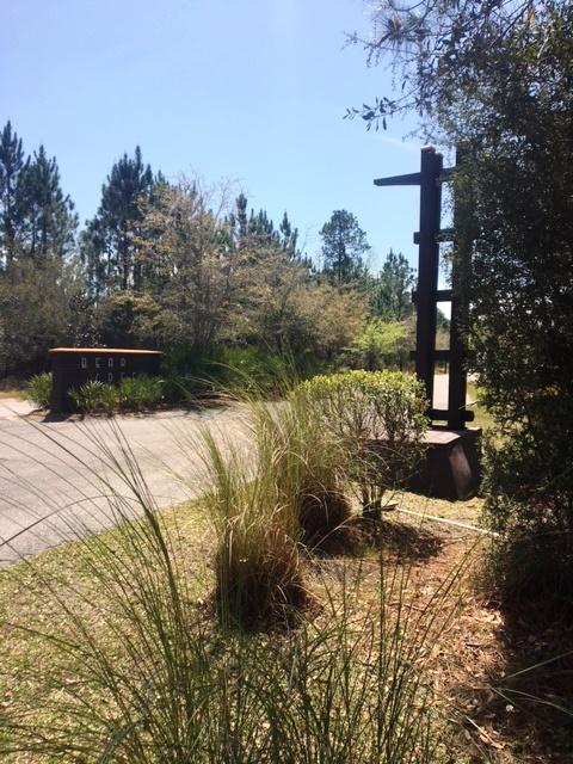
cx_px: 286
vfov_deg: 61.7
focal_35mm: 29
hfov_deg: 48.2
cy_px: 382
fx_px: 640
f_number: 2.2
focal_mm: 4.15
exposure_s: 1/1789
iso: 25
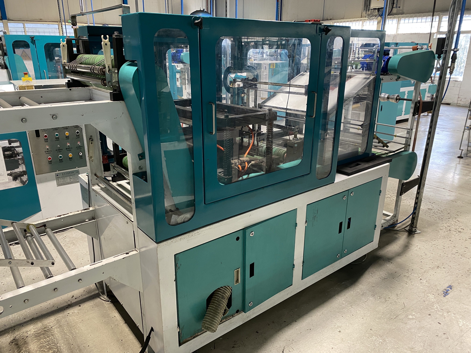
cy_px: 176
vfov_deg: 53.1
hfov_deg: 67.3
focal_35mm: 26
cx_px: 236
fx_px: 354
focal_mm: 4.25
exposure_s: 1/50
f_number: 1.8
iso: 200
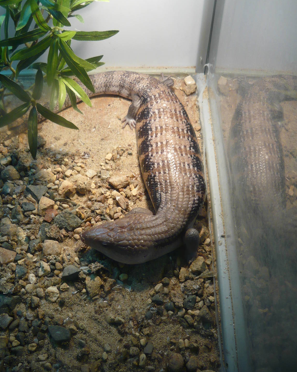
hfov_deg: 41.1
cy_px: 197
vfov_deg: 50.3
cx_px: 151
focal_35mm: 36
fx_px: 396
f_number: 2.8
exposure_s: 1/30
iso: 125
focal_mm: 5.5
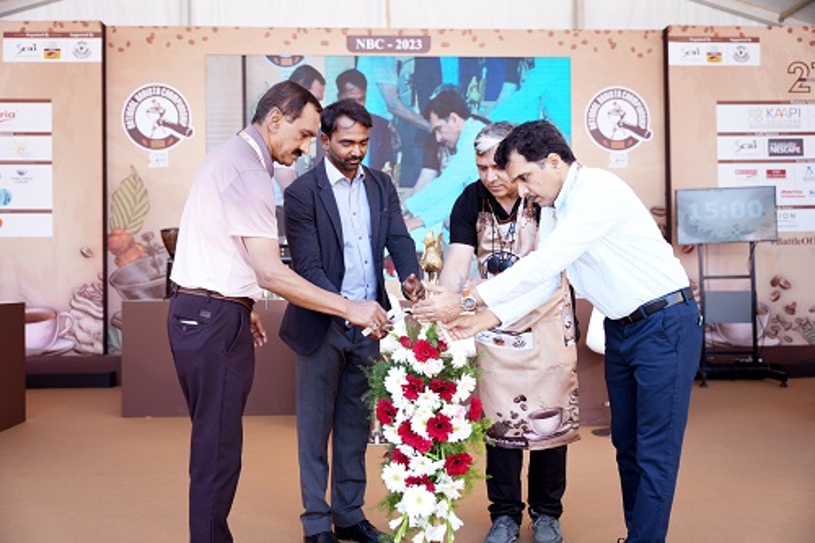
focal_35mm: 36
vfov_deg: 36.8
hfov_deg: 53.1
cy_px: 272
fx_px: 815
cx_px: 408
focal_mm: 36
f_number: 2.8
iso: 100
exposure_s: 1/100
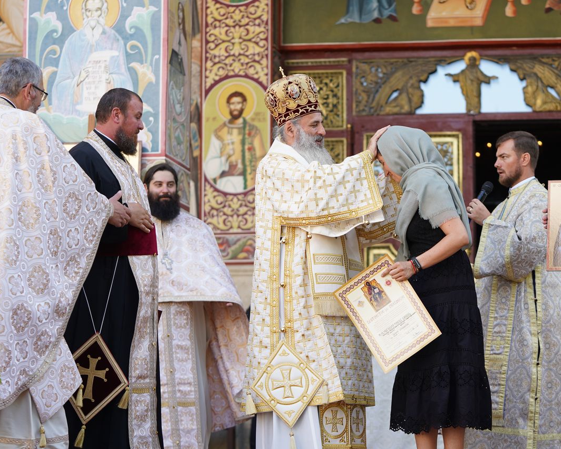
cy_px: 233
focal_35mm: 100
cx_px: 330
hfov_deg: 19.2
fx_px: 1660
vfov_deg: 15.4
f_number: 2.8
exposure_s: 1/320
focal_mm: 70
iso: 160
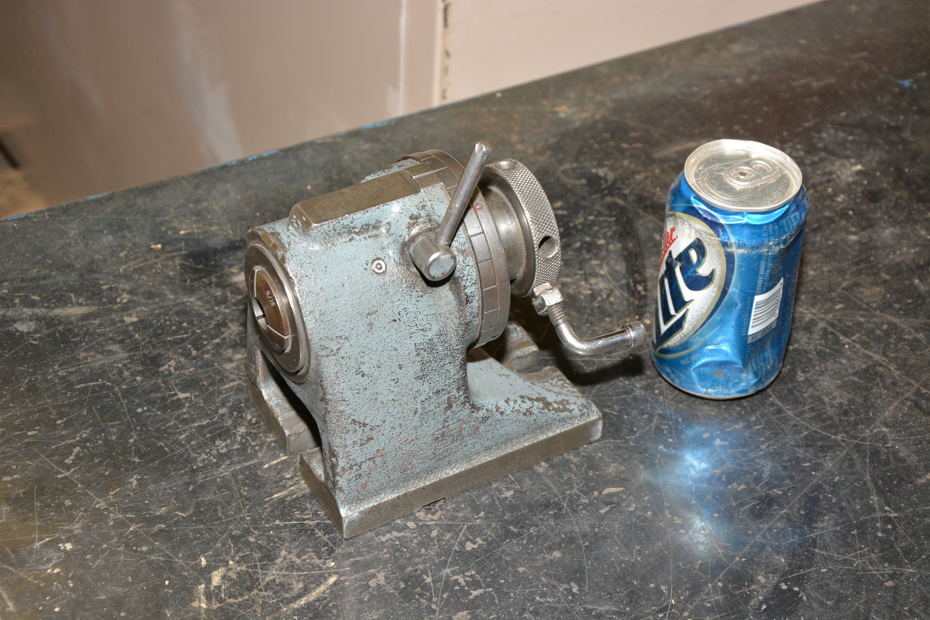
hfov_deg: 28.1
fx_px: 1860
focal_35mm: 72
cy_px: 310
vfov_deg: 18.9
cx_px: 465
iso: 800
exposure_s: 1/60
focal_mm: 48
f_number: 7.1
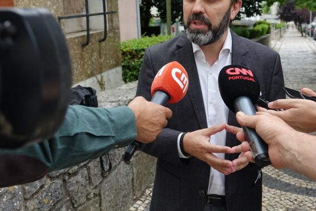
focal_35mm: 39
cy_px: 75
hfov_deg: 49.4
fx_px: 342
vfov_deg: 34.0
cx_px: 138
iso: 100
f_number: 2.8
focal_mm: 10.8
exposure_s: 1/160
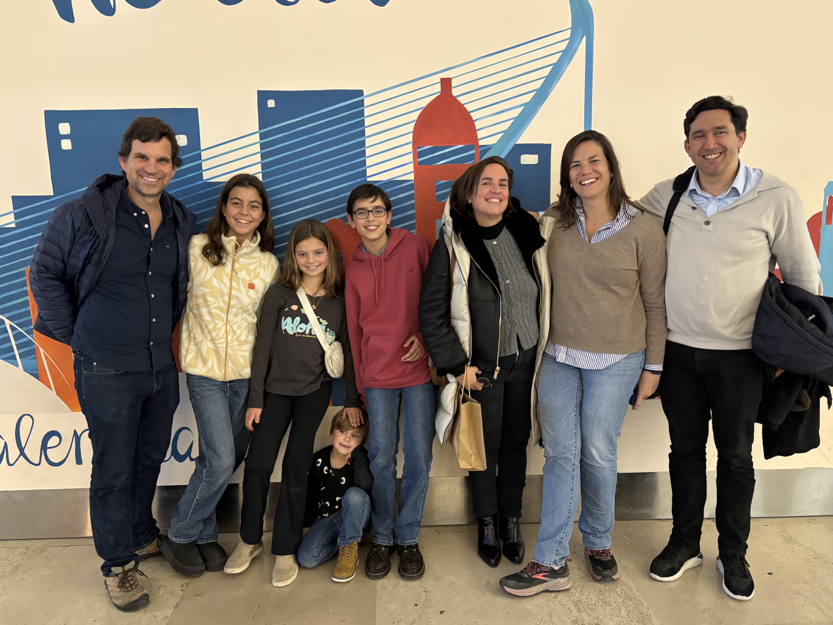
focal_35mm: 27
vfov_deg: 51.4
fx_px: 650
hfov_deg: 65.3
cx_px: 406
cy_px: 316
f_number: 1.6
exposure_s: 1/50
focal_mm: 5.96
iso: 500
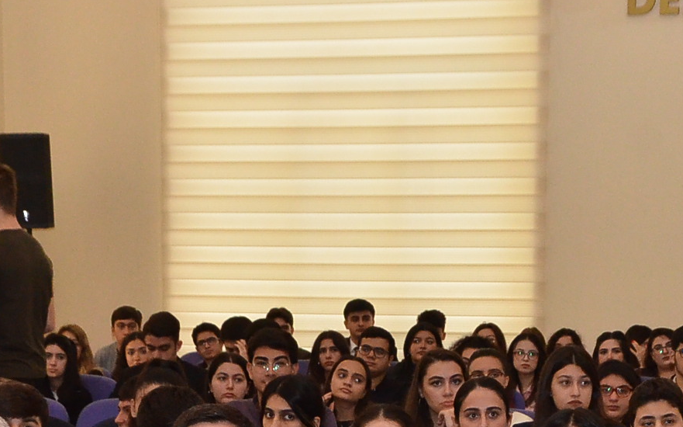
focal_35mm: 111
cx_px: 438
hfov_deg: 18.7
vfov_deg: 11.4
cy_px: 599
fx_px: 2065
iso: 2200
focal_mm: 26
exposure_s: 1/200
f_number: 5.6
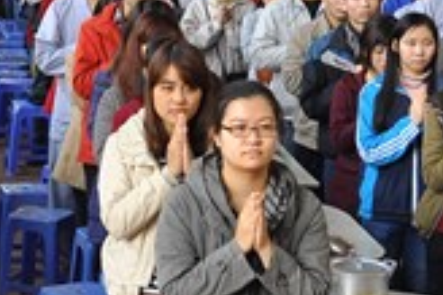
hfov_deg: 13.8
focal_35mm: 149
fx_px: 1832
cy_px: 76
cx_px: 170
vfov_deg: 9.2
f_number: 4
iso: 320
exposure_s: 1/125
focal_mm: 25
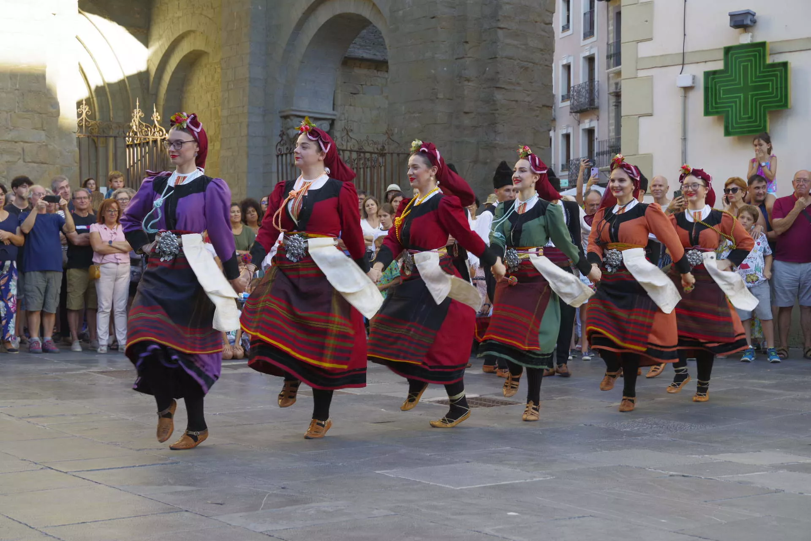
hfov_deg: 37.5
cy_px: 270
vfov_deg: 25.5
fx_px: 1194
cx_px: 406
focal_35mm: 53
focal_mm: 53
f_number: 6.3
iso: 800
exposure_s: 1/200
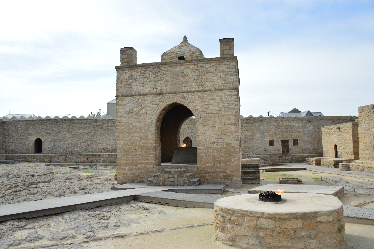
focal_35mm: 30
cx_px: 187
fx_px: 311
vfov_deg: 43.5
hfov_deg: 62.0
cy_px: 124
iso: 800
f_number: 5
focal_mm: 20
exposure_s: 1/4000
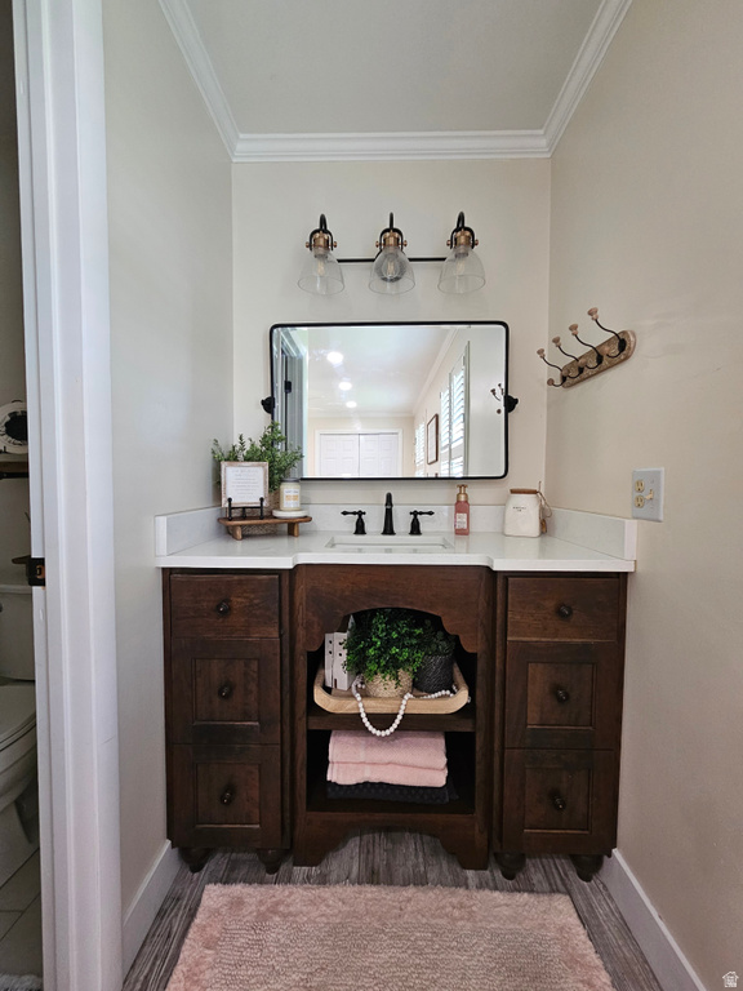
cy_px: 496
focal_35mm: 13
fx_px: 372
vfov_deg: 106.2
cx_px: 372
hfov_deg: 89.9
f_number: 2.2
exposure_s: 1/60
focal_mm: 2.2
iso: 200
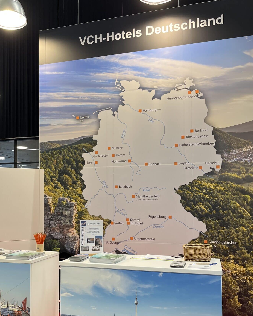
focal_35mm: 39
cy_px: 189
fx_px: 365
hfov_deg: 37.9
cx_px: 89
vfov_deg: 46.6
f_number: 1.6
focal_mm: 5.1
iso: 125
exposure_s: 1/100
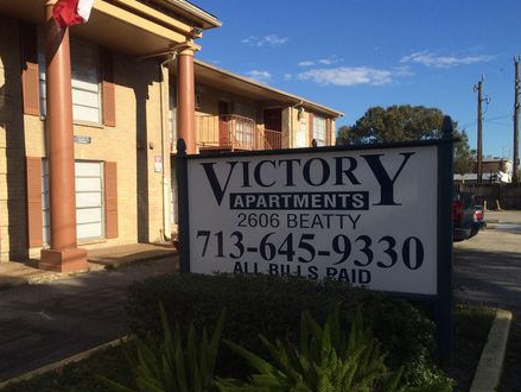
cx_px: 234
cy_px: 211
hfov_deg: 55.2
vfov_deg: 43.0
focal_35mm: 33
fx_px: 497
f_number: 2.2
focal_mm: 4.15
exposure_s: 1/2160
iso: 32
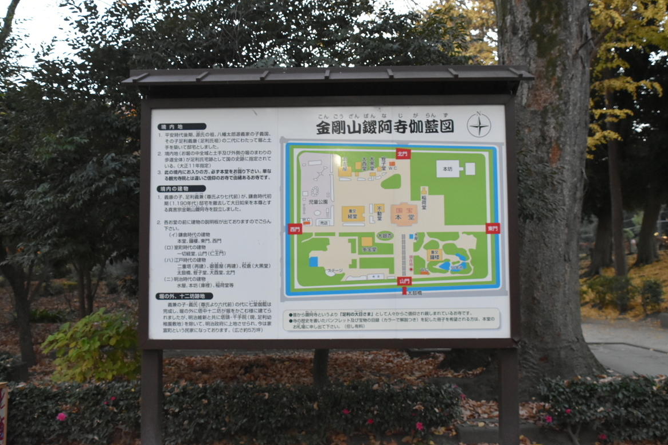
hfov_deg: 55.8
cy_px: 217
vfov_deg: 38.9
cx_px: 334
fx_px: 631
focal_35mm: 34
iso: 2800
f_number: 3.5
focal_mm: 22
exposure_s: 1/60
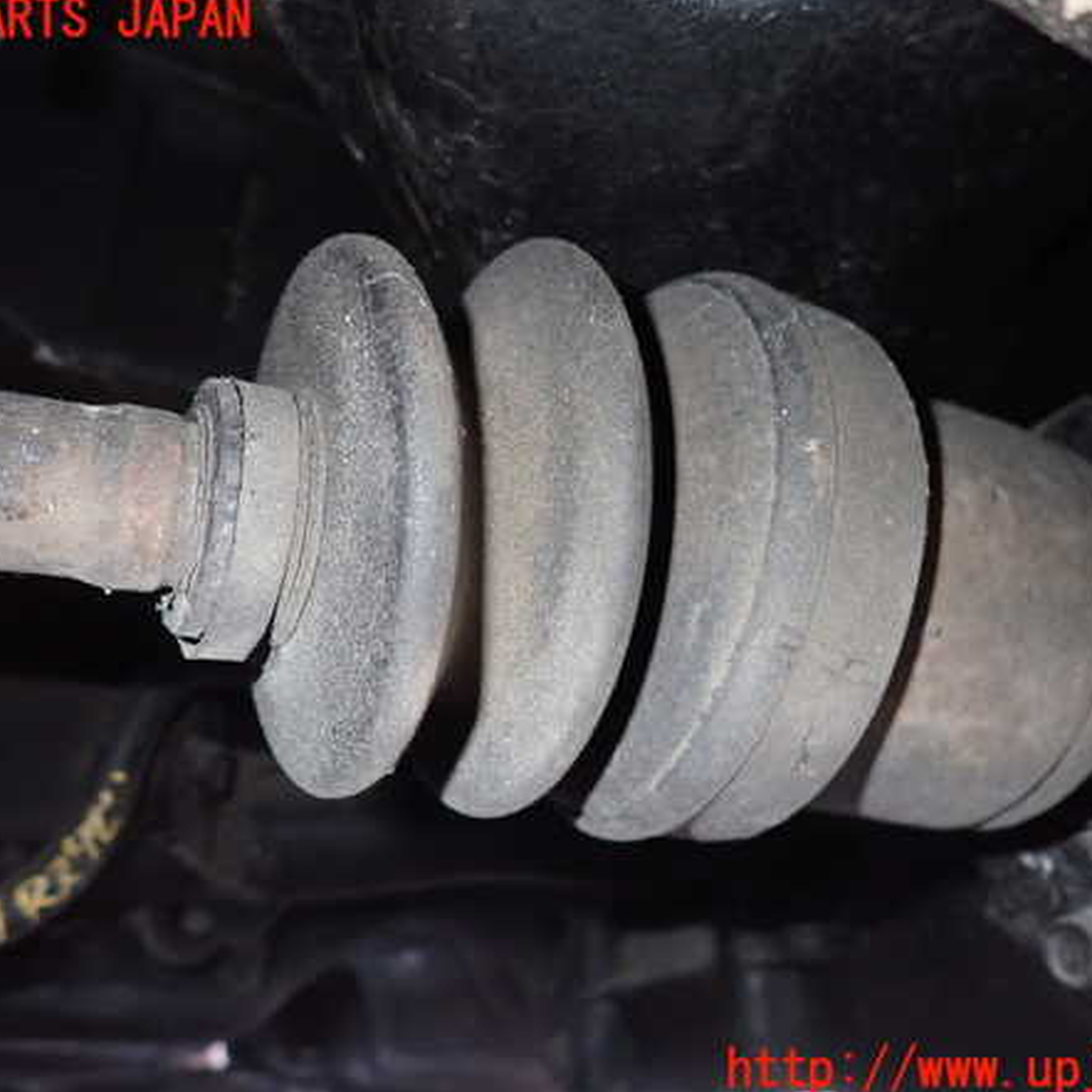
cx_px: 544
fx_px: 1071
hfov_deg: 54.0
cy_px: 546
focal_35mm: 30
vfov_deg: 54.0
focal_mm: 4.5
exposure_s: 1/30
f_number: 5.6
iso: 500
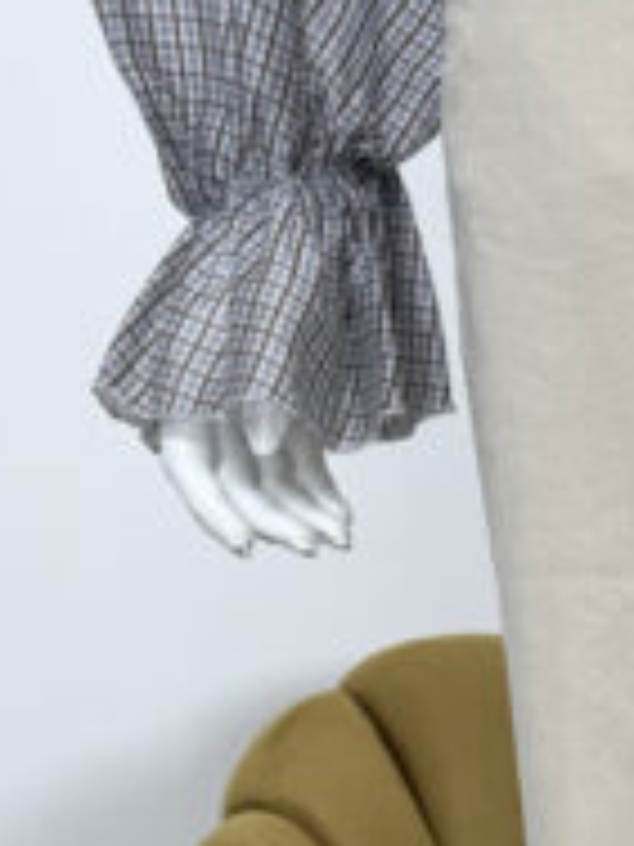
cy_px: 994
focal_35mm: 102
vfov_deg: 18.3
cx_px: 1034
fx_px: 2491
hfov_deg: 13.4
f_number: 1.78
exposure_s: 1/100
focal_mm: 6.76
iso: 64
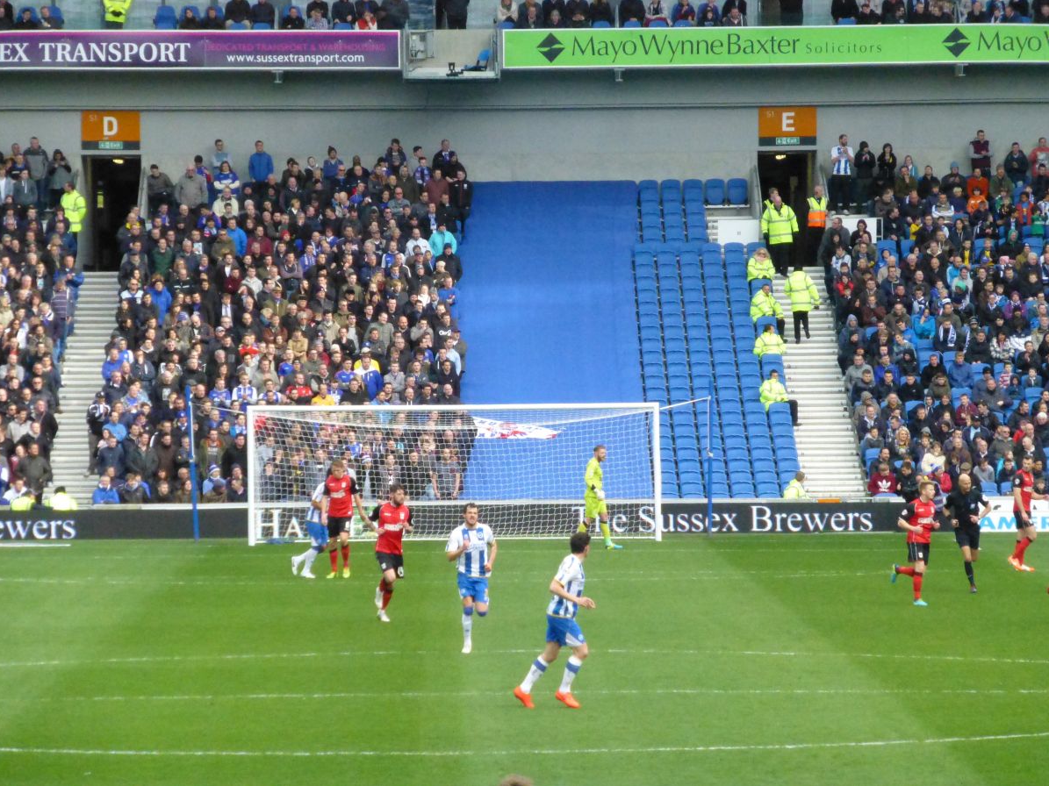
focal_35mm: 232
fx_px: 7030
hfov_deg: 8.5
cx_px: 523
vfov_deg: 6.4
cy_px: 393
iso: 1600
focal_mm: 41.3
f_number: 5.6
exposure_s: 1/800
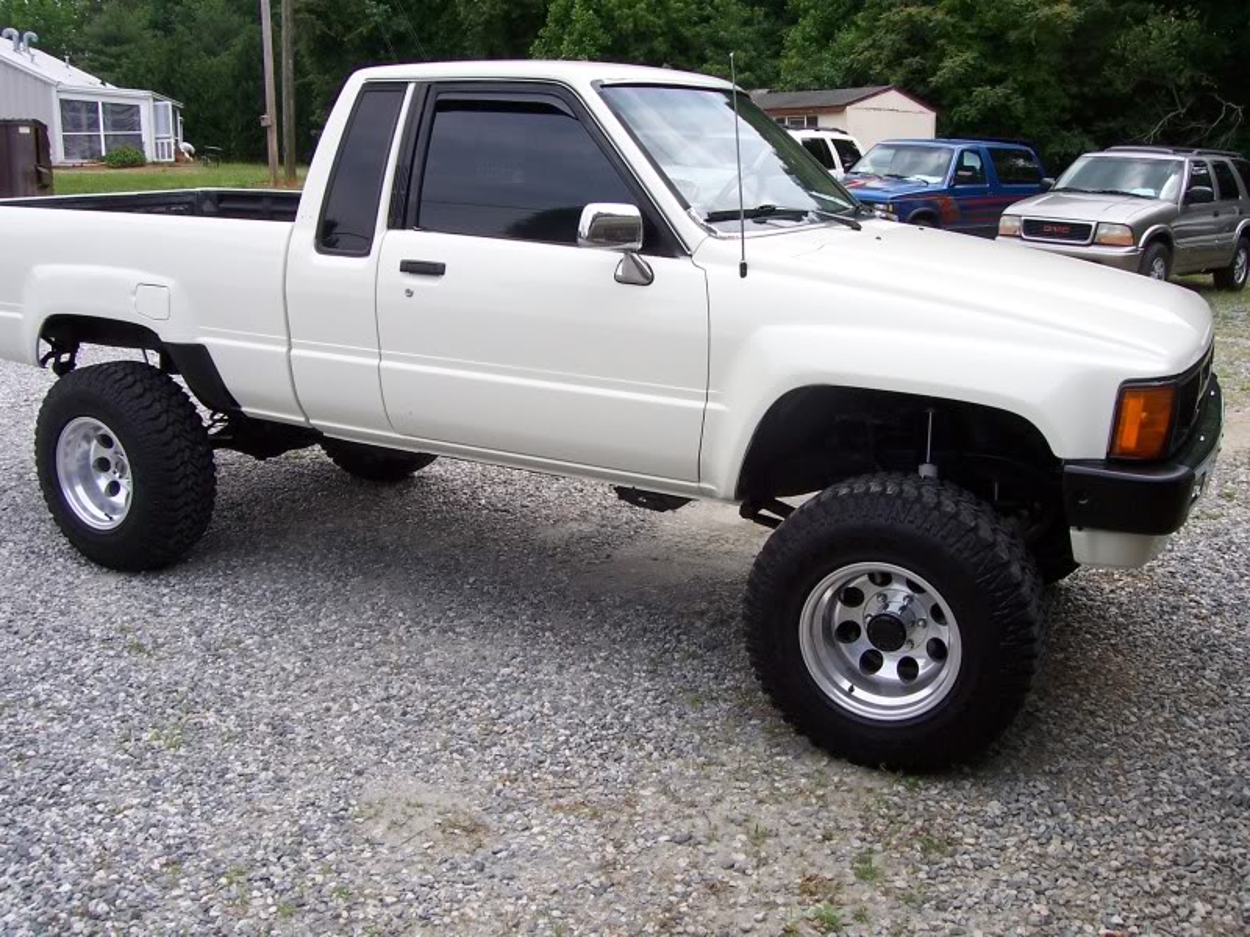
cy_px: 468
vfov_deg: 41.8
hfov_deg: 54.0
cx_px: 625
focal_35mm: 34
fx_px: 1228
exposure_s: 1/250
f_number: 5.6
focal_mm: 5.6
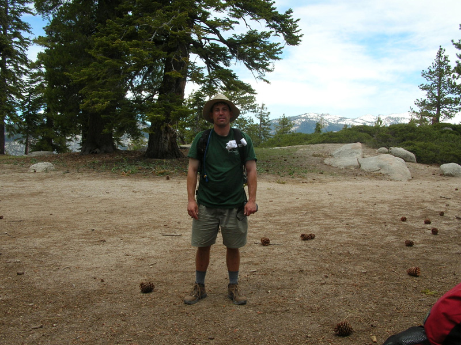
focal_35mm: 35
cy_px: 172
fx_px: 466
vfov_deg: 40.7
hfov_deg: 52.7
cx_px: 230
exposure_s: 1/215
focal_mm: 5.8
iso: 50
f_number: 5.6
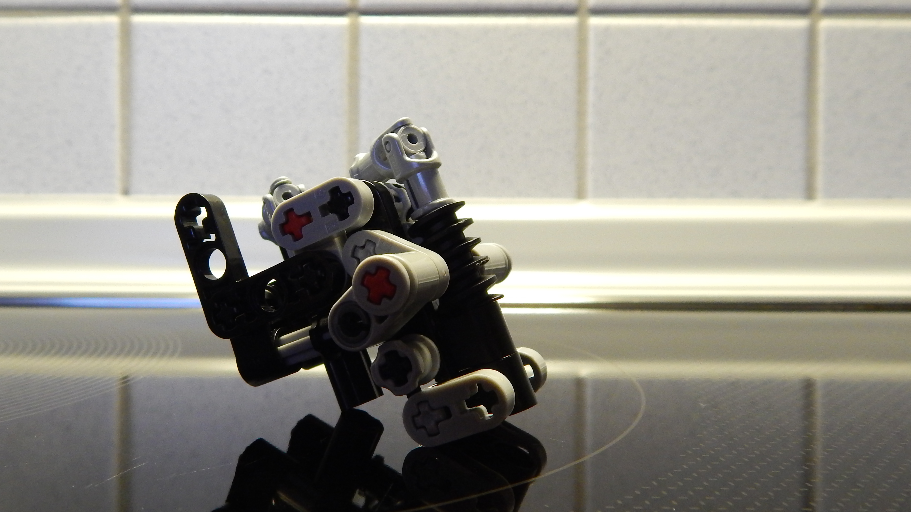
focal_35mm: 31
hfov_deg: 62.2
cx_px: 372
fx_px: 749
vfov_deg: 37.7
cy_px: 226
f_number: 3
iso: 400
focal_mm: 4
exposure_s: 1/20
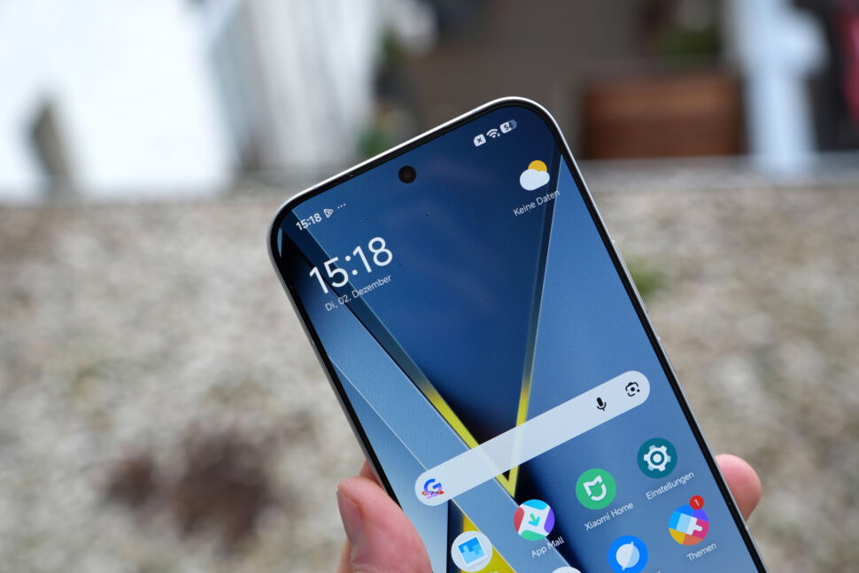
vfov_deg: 25.1
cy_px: 286
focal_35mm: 54
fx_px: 1289
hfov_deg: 36.9
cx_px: 430
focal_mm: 36
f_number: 4
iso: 250
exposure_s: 1/60
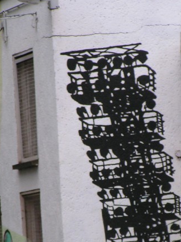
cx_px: 135
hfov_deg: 3.4
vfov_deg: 4.5
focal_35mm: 437
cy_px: 176
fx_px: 3047
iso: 50
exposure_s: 1/320
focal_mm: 36.1
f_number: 4.5
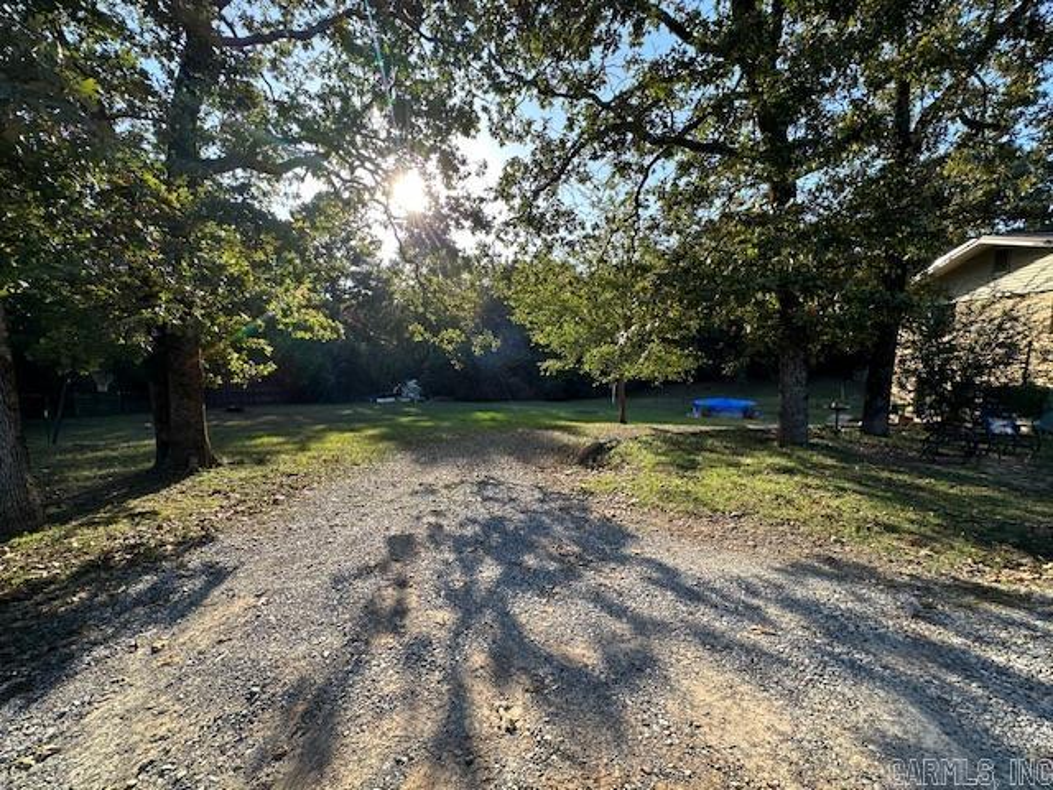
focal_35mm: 14
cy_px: 395
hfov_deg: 102.1
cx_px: 526
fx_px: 426
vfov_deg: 85.7
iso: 40
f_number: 2.2
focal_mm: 2.22
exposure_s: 1/389
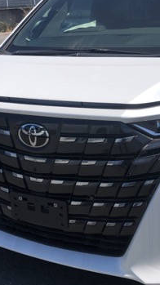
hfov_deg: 21.4
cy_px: 121
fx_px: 423
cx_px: 82
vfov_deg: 37.2
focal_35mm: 56
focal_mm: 3.99
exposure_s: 1/2183
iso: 20
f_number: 1.8
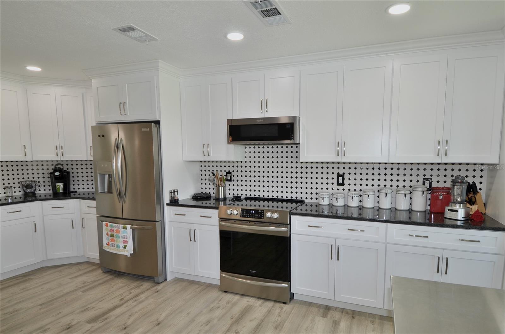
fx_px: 504
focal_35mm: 36
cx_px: 252
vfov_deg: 36.7
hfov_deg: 53.2
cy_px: 167
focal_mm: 24
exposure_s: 1/100
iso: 200
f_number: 5
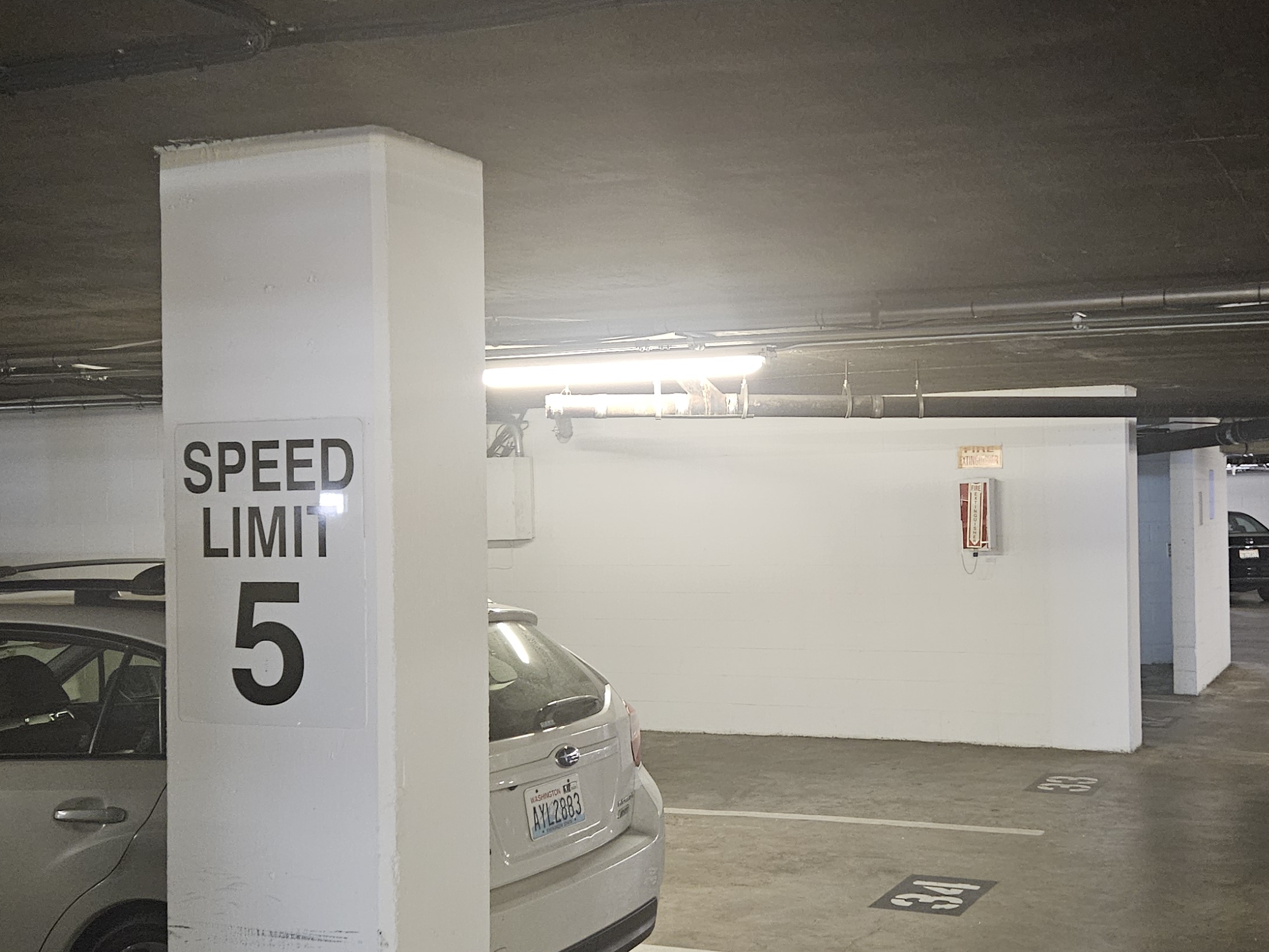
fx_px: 1540
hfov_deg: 44.0
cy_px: 493
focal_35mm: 42
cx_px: 873
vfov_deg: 34.4
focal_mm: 5.4
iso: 640
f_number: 1.8
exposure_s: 1/40
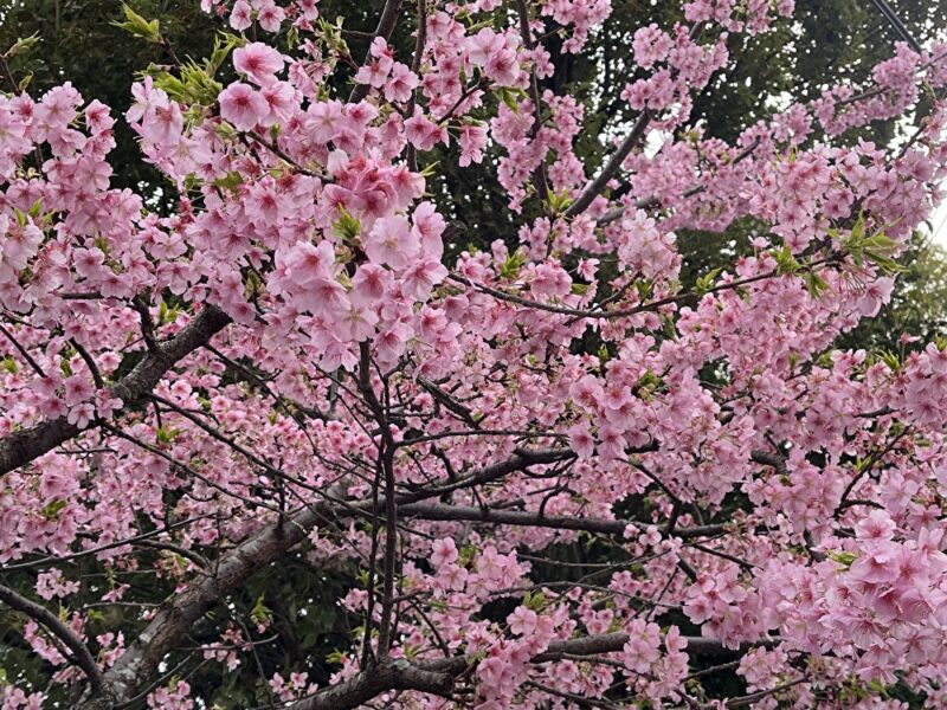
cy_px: 355
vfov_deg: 53.1
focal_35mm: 26
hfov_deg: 67.3
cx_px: 474
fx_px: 711
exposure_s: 1/913
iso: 50
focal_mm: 5.1
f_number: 1.6
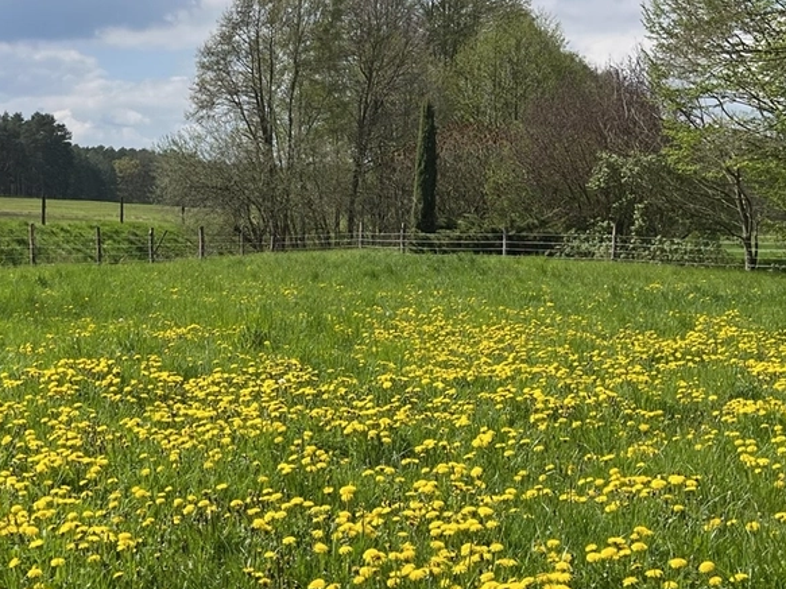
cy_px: 334
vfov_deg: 25.2
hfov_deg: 32.3
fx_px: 1317
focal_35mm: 58
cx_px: 156
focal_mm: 5.1
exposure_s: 1/3413
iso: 50
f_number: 1.6
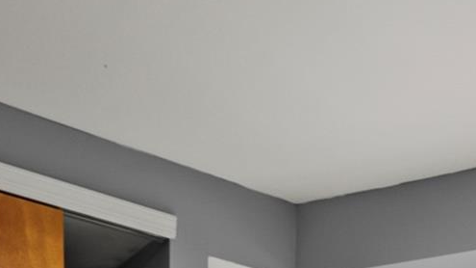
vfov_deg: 14.1
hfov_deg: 19.6
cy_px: 601
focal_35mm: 65
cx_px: 932
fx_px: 820
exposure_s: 1/1.67
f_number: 8
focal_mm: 15
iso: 800
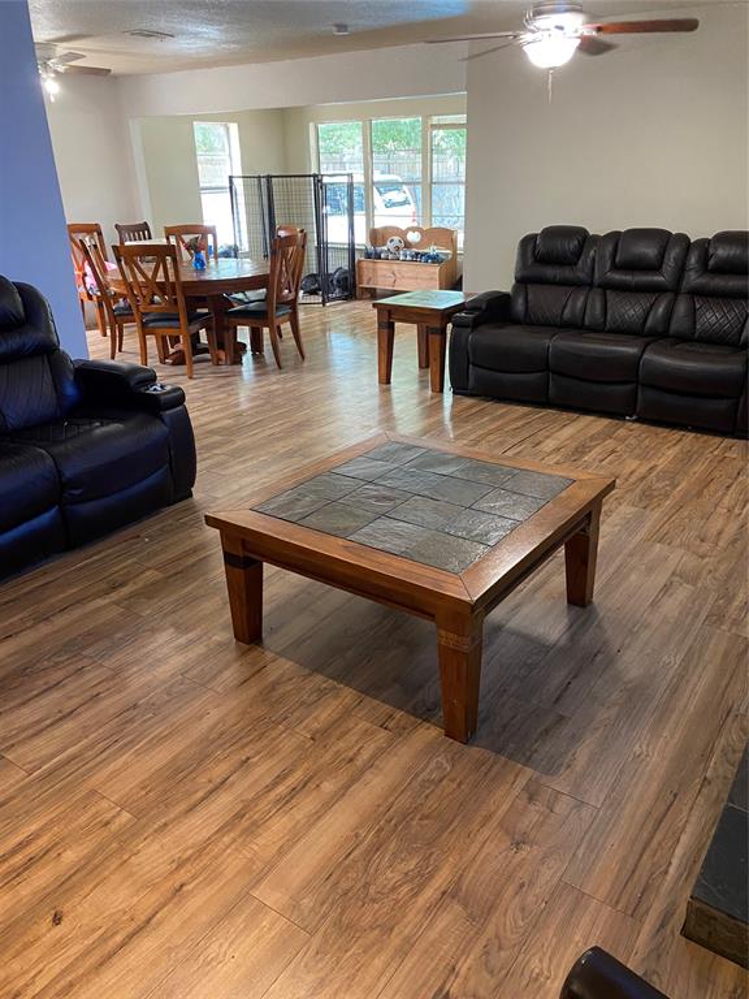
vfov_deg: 67.3
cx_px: 374
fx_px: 750
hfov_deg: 53.1
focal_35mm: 26
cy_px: 500
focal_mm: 4.25
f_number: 1.8
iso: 320
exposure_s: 1/40
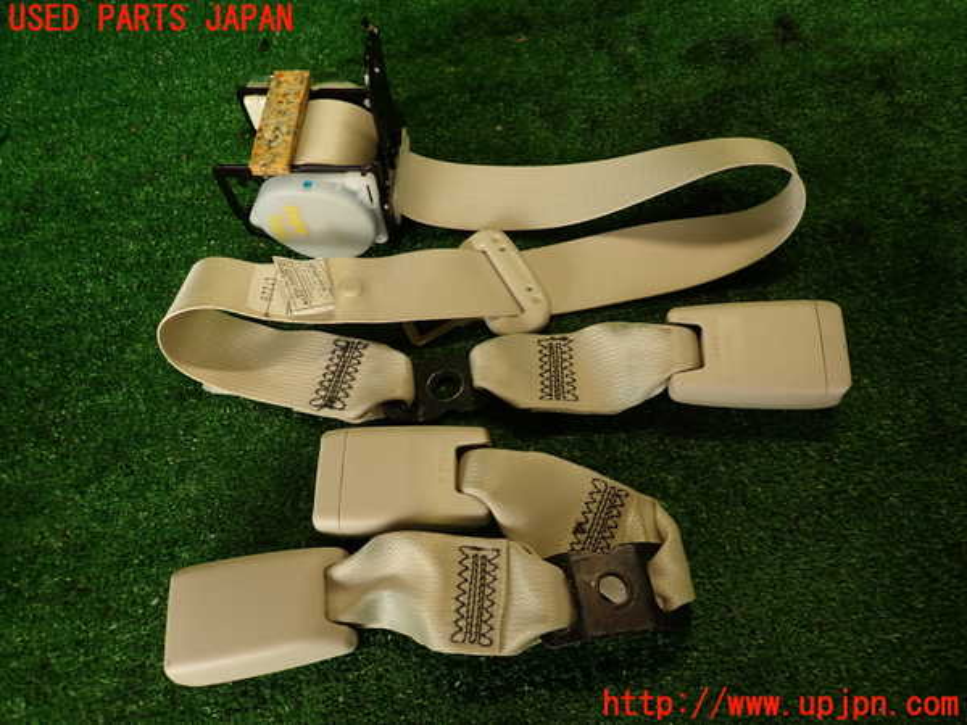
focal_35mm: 25
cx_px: 484
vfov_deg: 54.9
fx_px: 698
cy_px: 362
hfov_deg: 69.4
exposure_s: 1/60
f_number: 2
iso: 100
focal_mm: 4.5
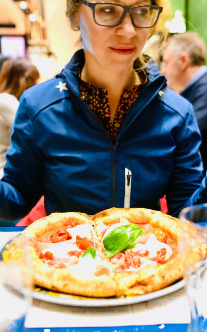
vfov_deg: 51.5
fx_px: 343
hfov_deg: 33.6
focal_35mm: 38
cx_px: 108
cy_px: 163
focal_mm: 24
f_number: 2.8
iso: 12800
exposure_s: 1/60
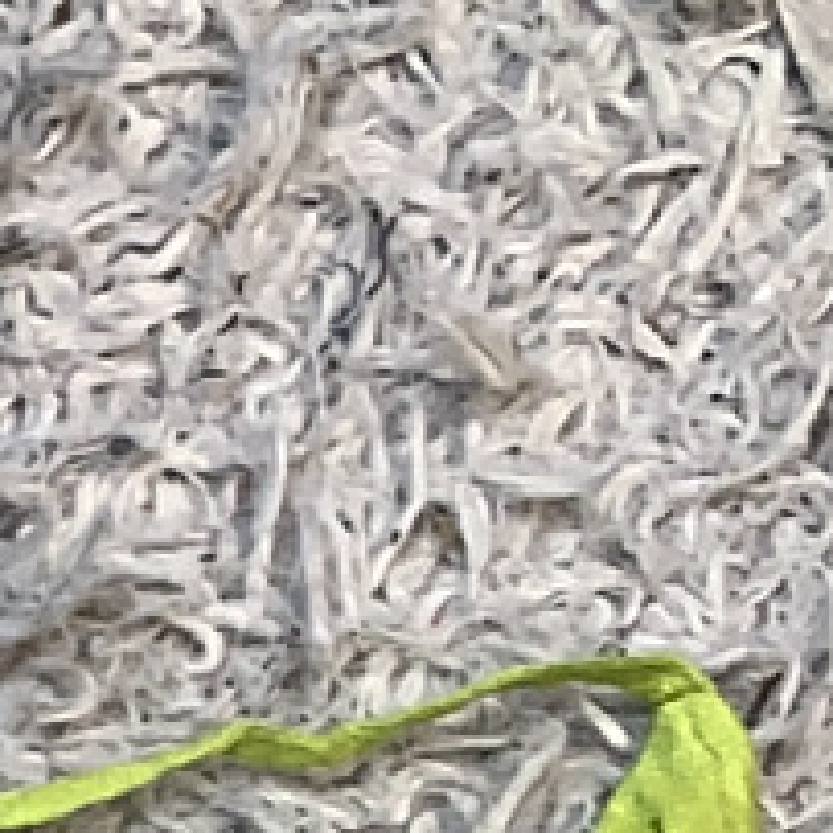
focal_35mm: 122
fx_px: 3321
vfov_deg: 11.5
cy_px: 2076
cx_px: -501
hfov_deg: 13.3
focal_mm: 4.25
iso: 32
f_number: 1.8
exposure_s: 1/100
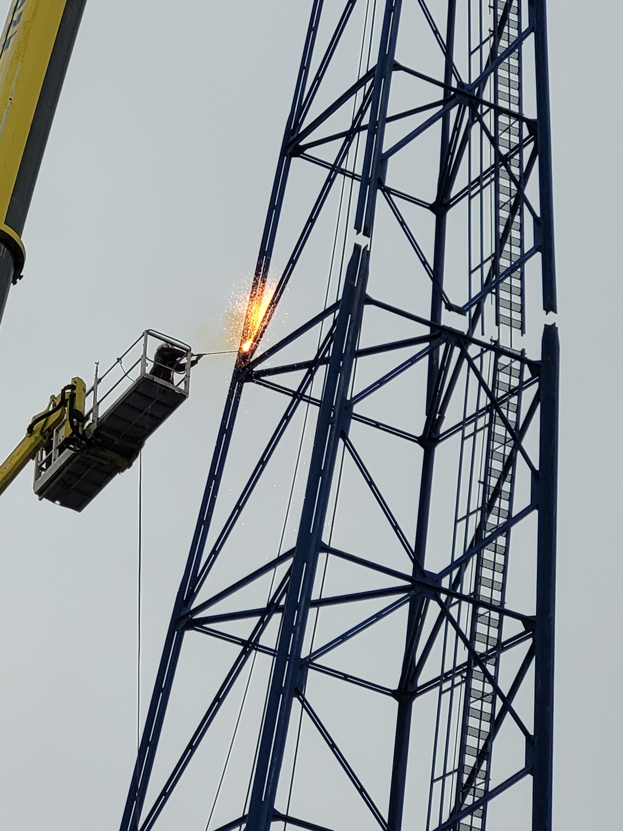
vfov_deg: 25.7
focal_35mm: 76
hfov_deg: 19.4
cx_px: 312
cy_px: 416
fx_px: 1824
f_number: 2.4
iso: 25
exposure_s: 1/276
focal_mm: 7.12
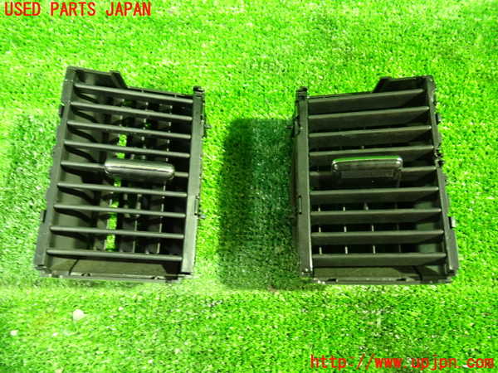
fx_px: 432
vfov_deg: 46.8
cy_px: 186
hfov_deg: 60.0
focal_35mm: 30
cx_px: 249
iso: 800
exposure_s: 1/10
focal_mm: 5.4
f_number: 2.3
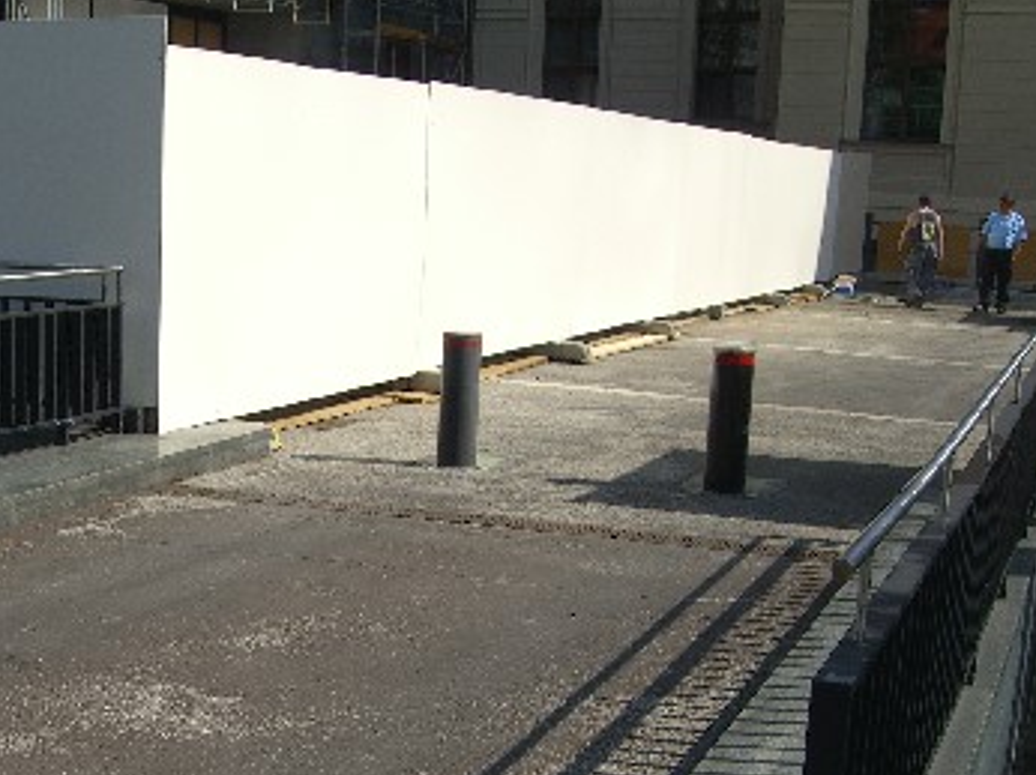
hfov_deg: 29.7
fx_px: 1914
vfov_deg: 22.5
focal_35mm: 64
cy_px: 636
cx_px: 226
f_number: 8
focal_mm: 7.9
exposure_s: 1/200
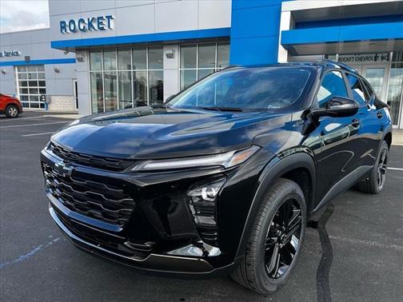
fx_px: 303
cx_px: 202
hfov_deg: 67.3
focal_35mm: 26
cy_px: 151
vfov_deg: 53.1
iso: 50
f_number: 1.5
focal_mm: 5.7
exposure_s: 1/866
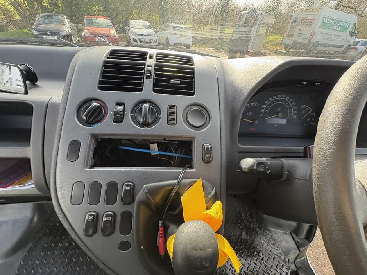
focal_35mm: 14
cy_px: 138
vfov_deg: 85.7
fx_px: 148
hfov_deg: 102.1
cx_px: 184
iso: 80
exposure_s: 1/140
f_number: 2.2
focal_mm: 2.22
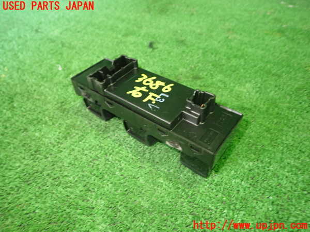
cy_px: 116
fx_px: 224
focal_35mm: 25
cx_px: 155
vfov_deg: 54.9
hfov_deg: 69.4
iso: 320
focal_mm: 4.5
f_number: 2
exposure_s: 1/30
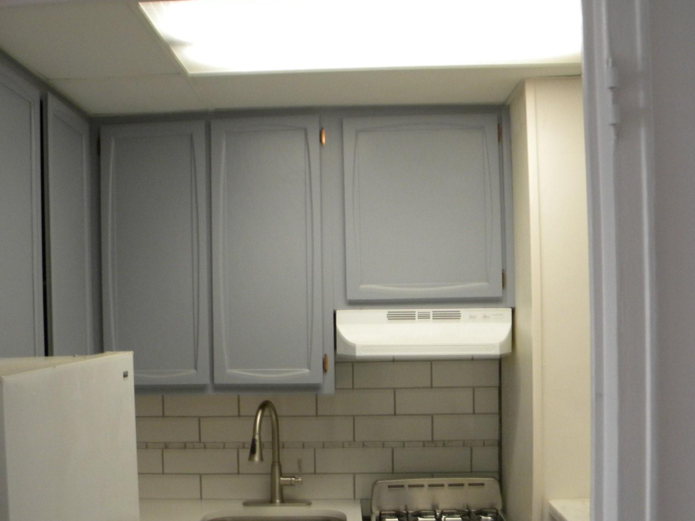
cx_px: 279
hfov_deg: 48.7
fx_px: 763
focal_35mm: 38
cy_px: 343
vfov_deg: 37.4
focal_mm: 5
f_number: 3.5
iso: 226
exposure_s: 1/60
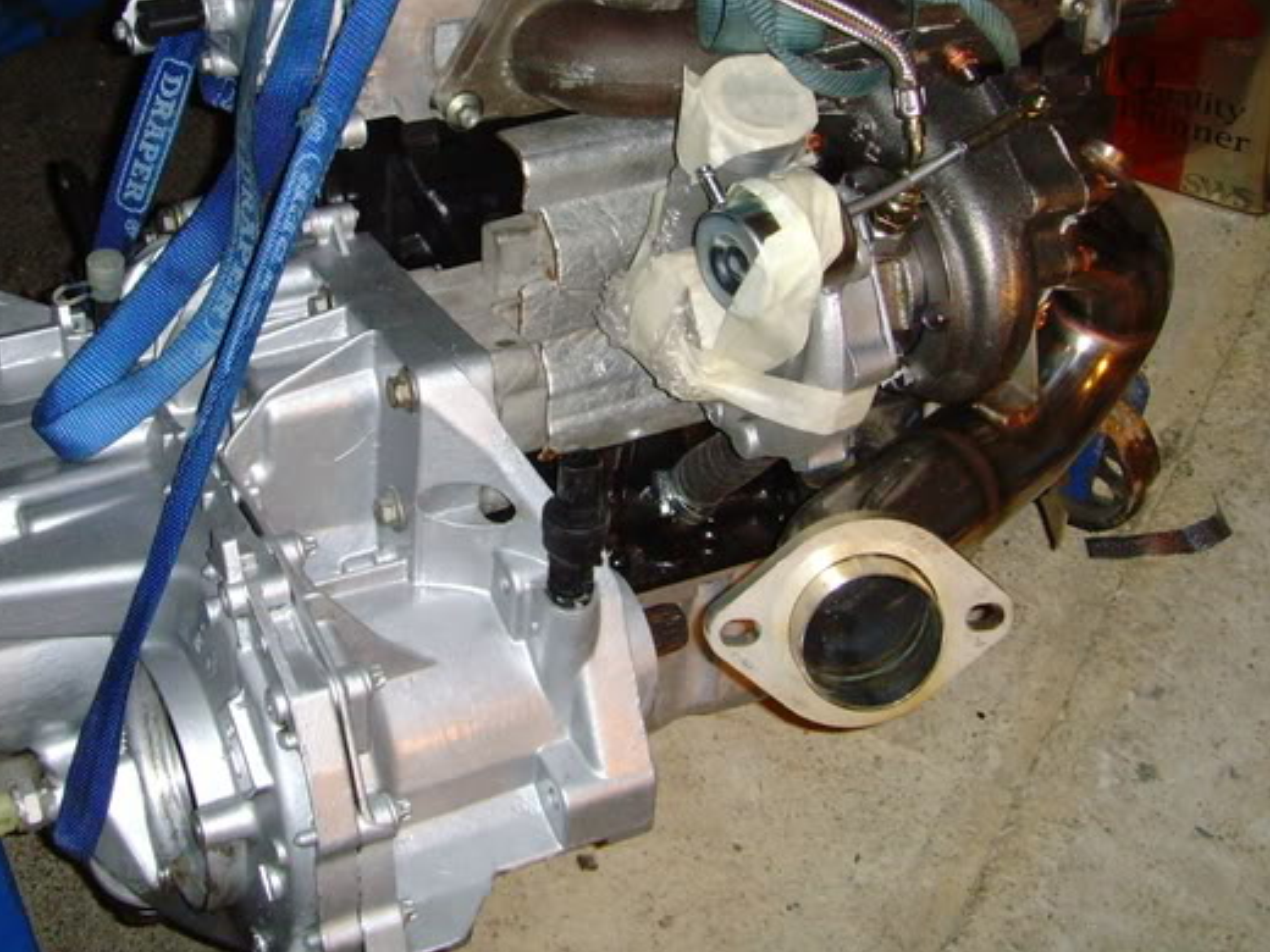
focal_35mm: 60
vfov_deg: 24.3
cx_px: 491
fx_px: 2201
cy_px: 320
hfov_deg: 32.1
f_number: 3.5
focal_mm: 6.6
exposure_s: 1/45
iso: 200
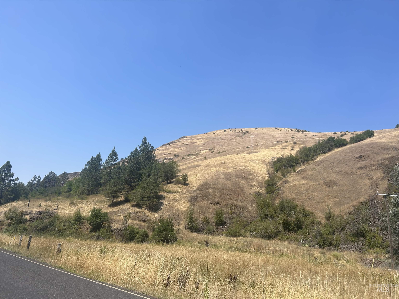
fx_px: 300
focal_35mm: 26
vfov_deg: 53.1
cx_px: 200
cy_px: 150
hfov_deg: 67.3
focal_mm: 5.7
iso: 50
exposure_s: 1/4274
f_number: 1.5
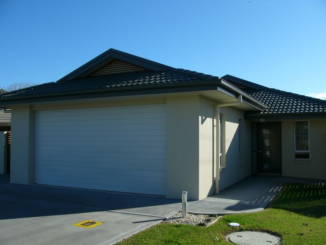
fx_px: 339
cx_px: 163
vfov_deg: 39.7
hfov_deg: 51.4
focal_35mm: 36
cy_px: 122
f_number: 4
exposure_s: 1/640
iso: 50
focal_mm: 6
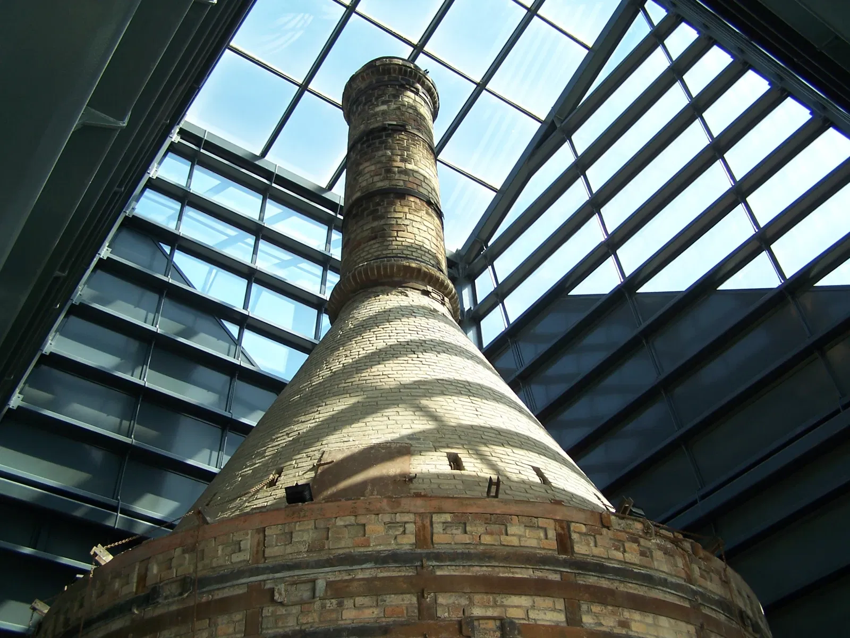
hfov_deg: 49.0
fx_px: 933
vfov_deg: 37.7
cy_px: 319
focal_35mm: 38
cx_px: 425
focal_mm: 6.3
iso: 80
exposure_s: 1/180
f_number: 2.8
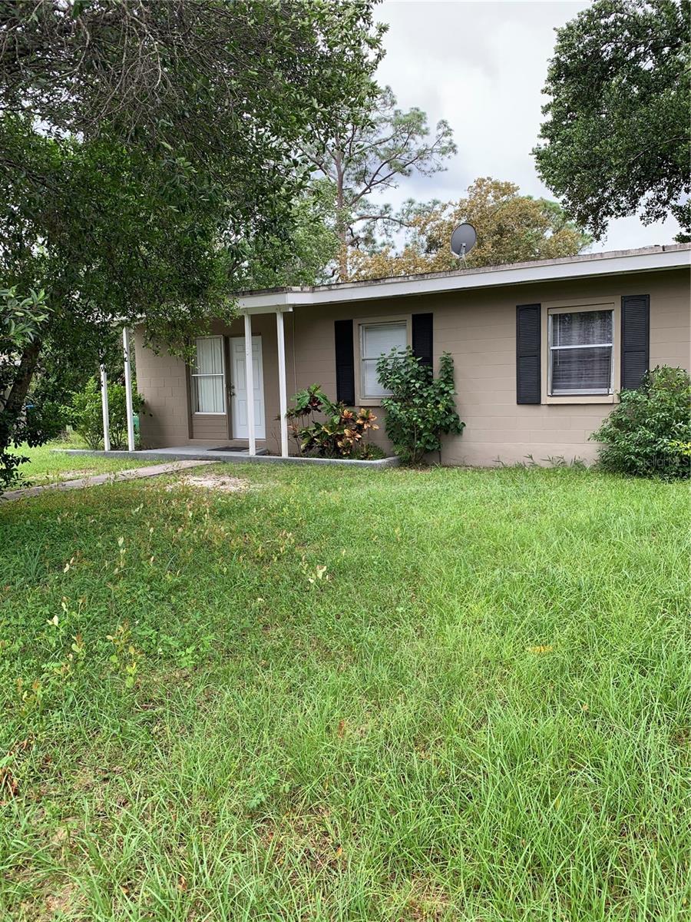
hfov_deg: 53.1
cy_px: 461
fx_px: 692
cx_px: 346
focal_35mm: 26
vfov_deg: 67.3
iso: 25
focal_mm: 4.25
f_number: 1.8
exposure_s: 1/340
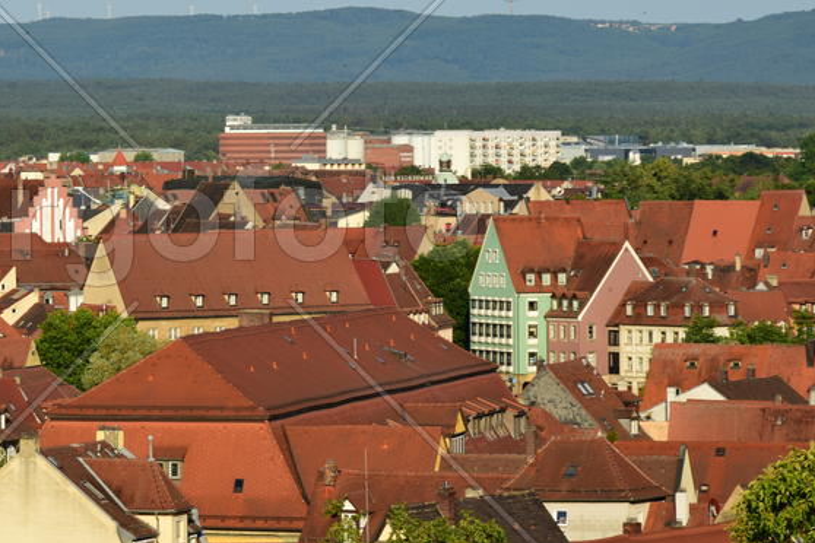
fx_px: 5564
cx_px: 213
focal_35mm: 246
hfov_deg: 8.4
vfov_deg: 5.6
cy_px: 225
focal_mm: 105
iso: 100
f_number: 10
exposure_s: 1/160
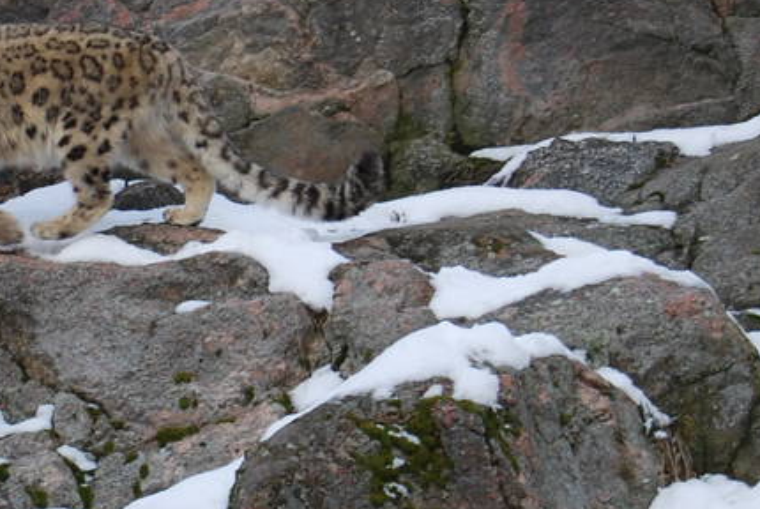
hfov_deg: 6.7
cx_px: -41
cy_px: 172
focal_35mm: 307
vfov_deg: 4.5
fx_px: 6487
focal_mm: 55
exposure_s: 1/125
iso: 100
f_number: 5.6
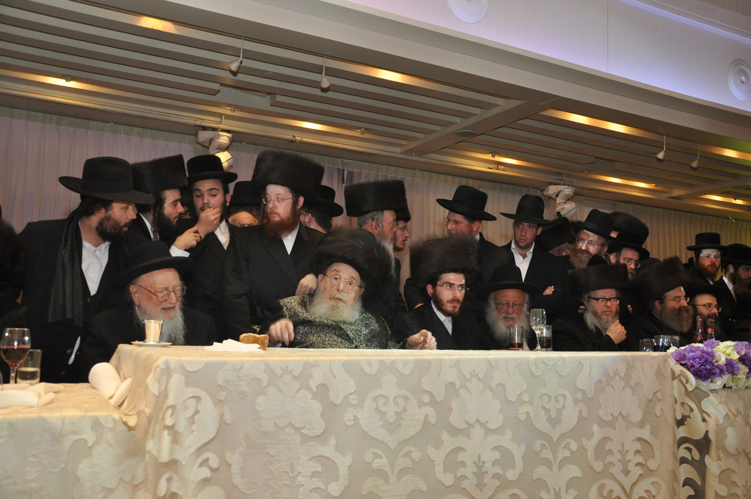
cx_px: 376
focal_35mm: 33
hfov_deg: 57.3
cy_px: 250
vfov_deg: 39.9
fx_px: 687
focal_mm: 22
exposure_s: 1/60
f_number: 5.6
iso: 800
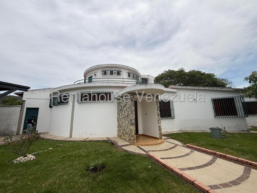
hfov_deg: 102.1
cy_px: 96
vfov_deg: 85.7
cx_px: 128
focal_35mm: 14
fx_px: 104
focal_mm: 2.22
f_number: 2.2
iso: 50
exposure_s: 1/3460
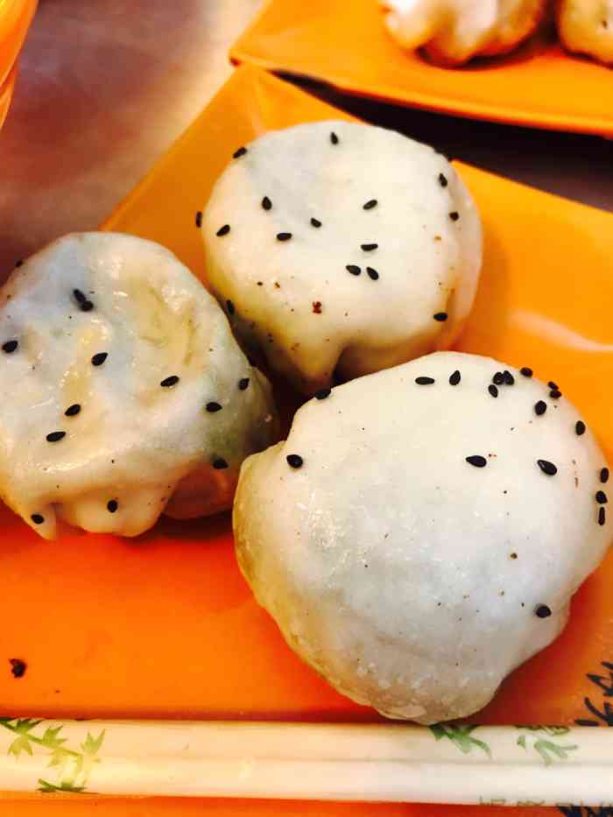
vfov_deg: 63.4
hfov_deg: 49.8
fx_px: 661
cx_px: 306
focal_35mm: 28
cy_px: 408
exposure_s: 1/17
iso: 64
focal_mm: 3.99
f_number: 1.8
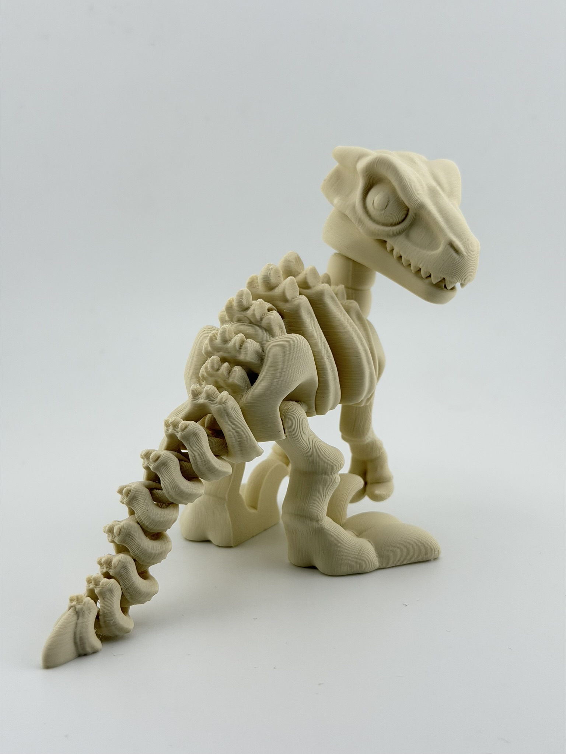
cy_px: 377
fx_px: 1046
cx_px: 283
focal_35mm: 48
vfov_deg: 39.7
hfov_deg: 30.3
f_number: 1.78
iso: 64
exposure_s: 1/2146
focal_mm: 6.76
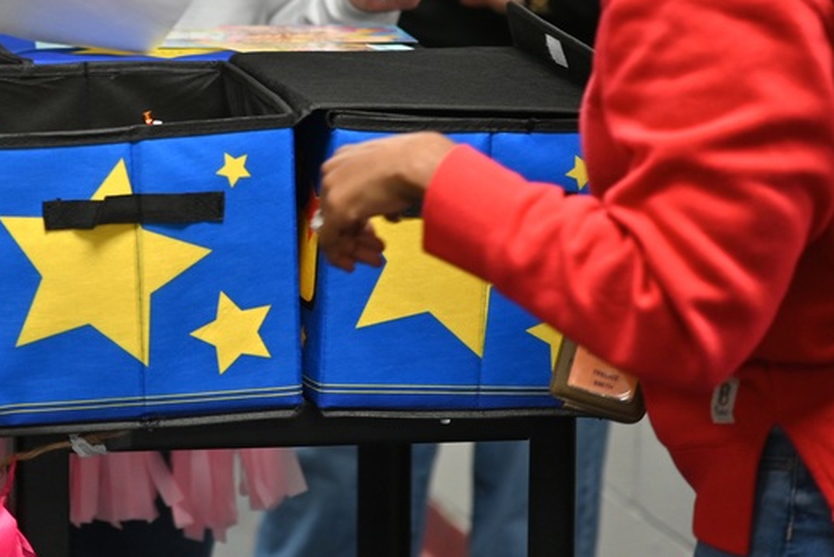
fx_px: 3824
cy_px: 130
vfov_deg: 8.3
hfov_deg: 12.4
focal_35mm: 165
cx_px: 184
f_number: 1.7
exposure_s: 1/100
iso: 320
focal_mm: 56
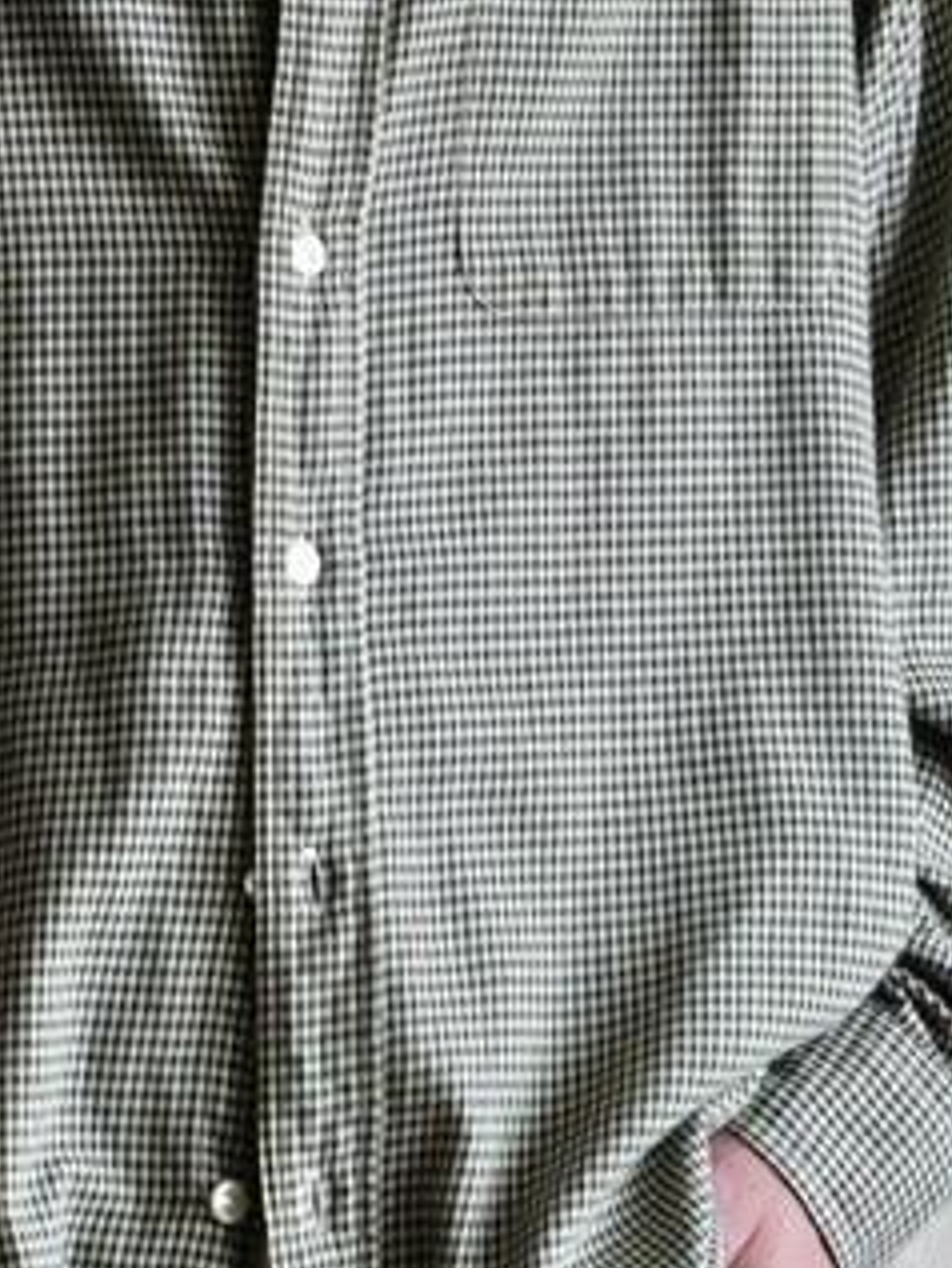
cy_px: 570
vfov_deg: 7.1
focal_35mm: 280
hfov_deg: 5.3
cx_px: 172
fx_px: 10260
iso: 1250
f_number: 4
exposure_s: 1/125
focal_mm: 52
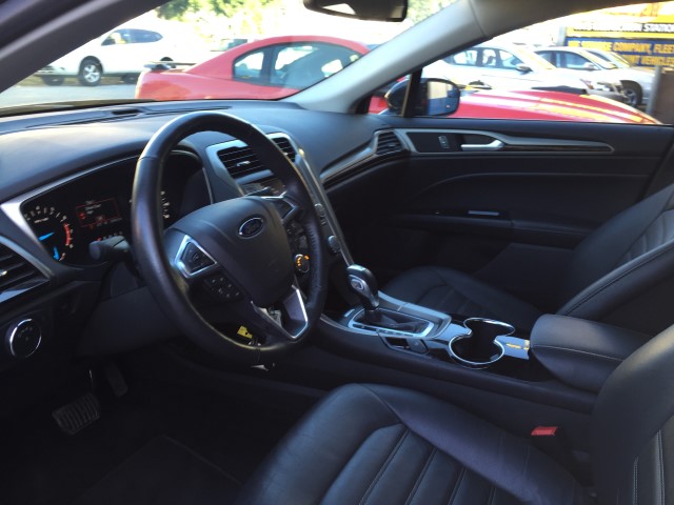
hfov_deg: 61.7
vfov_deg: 48.2
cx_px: 337
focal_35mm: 29
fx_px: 565
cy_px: 252
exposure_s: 1/40
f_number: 2.2
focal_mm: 4.15
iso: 32
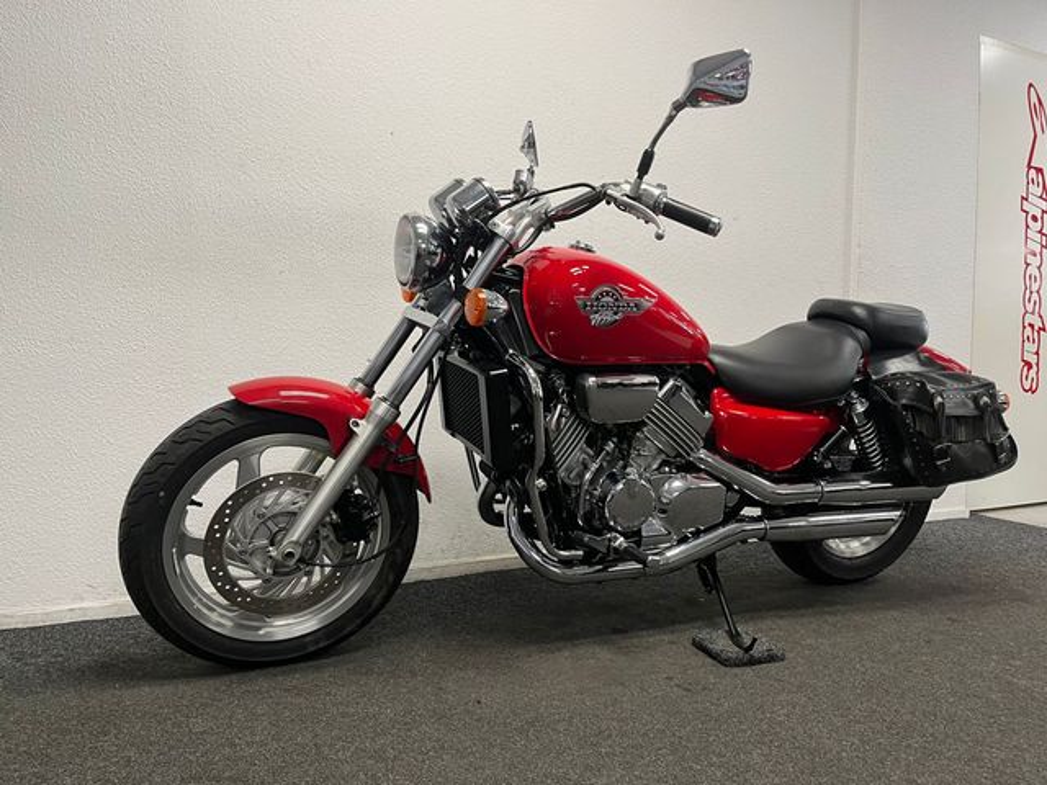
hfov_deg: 67.3
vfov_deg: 53.1
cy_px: 392
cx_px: 524
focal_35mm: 26
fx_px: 786
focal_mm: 5.1
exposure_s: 1/50
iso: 80
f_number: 1.6
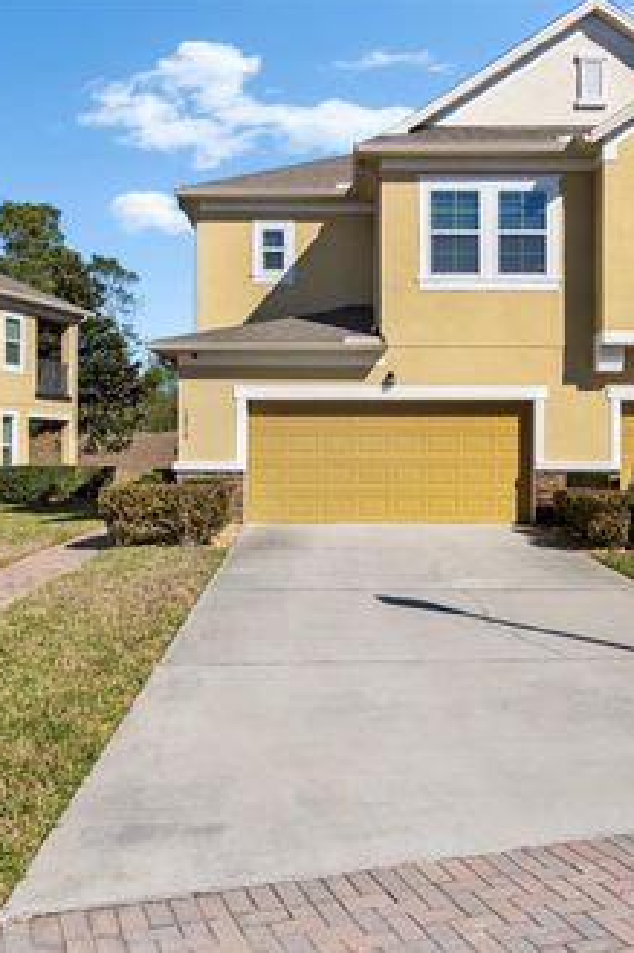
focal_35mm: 39
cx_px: 365
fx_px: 1025
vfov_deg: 49.8
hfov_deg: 34.3
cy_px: 474
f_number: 9
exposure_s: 1/500
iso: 100
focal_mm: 17
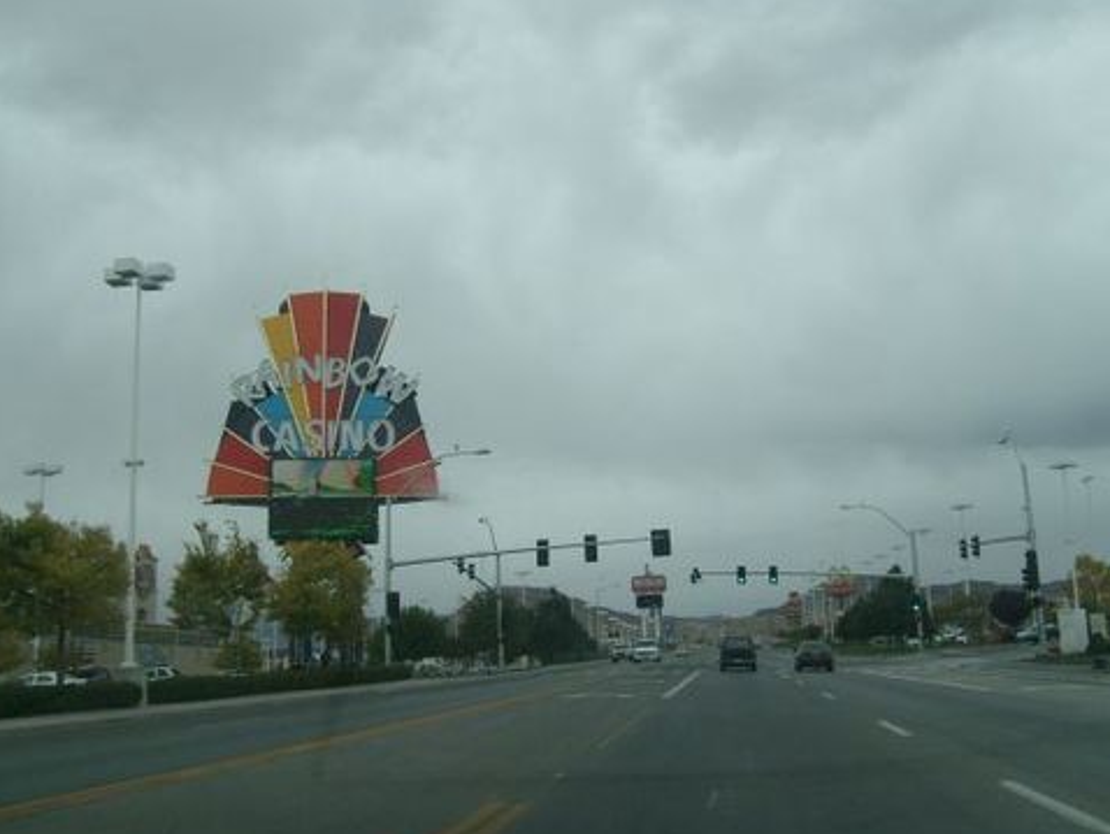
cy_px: 439
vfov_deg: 36.8
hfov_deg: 47.8
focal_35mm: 39
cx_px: 503
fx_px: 1251
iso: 80
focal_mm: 5.8
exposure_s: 1/250
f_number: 7.1
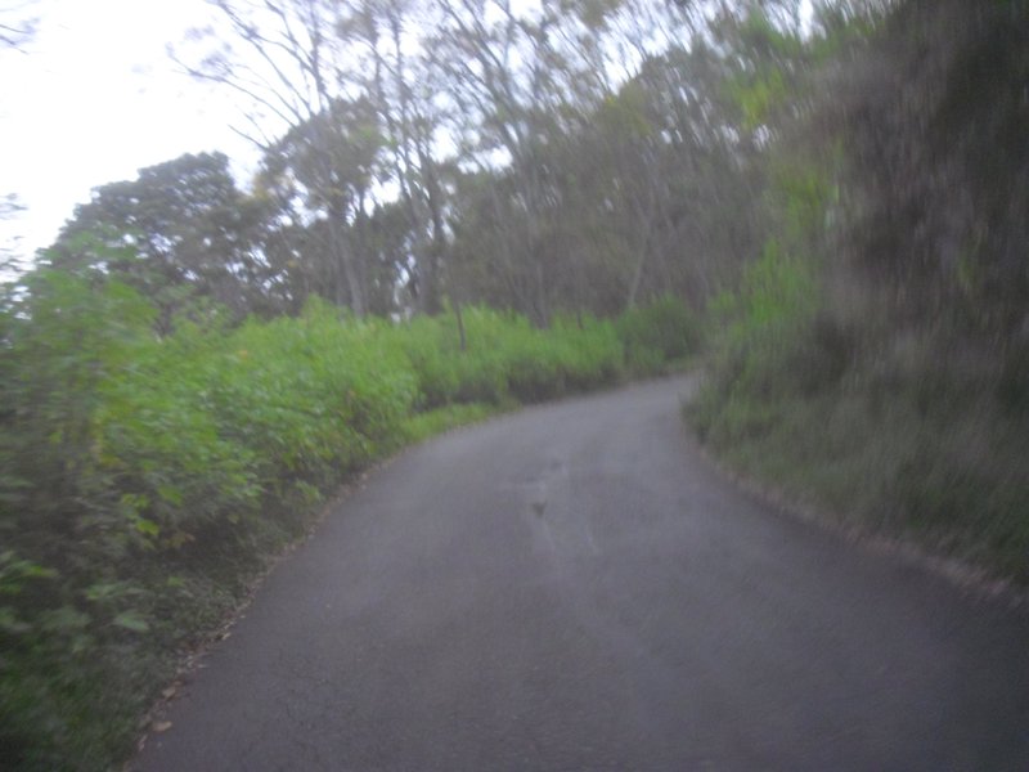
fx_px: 1130
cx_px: 514
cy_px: 386
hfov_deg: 49.0
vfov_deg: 37.7
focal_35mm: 38
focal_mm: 6.2
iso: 400
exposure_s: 1/100
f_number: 2.8
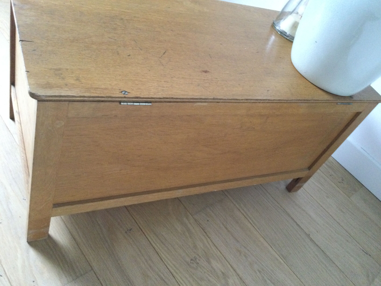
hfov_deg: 58.4
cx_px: 190
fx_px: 341
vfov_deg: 45.4
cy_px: 143
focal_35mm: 31
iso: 250
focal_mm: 3.3
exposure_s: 1/17
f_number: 2.4
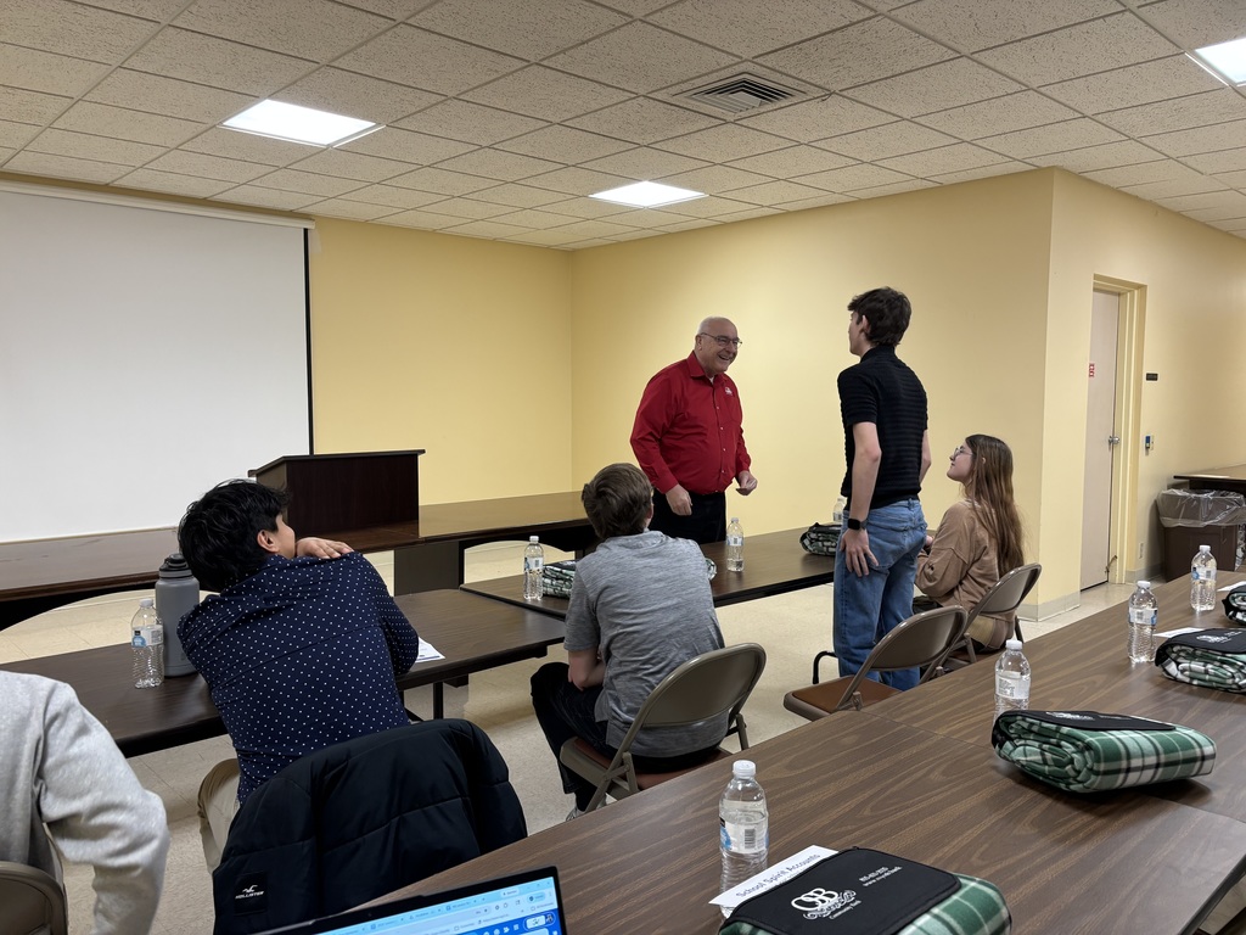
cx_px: 623
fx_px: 936
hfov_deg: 67.3
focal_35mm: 26
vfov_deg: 53.1
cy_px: 468
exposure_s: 1/60
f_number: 1.6
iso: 100
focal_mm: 5.96
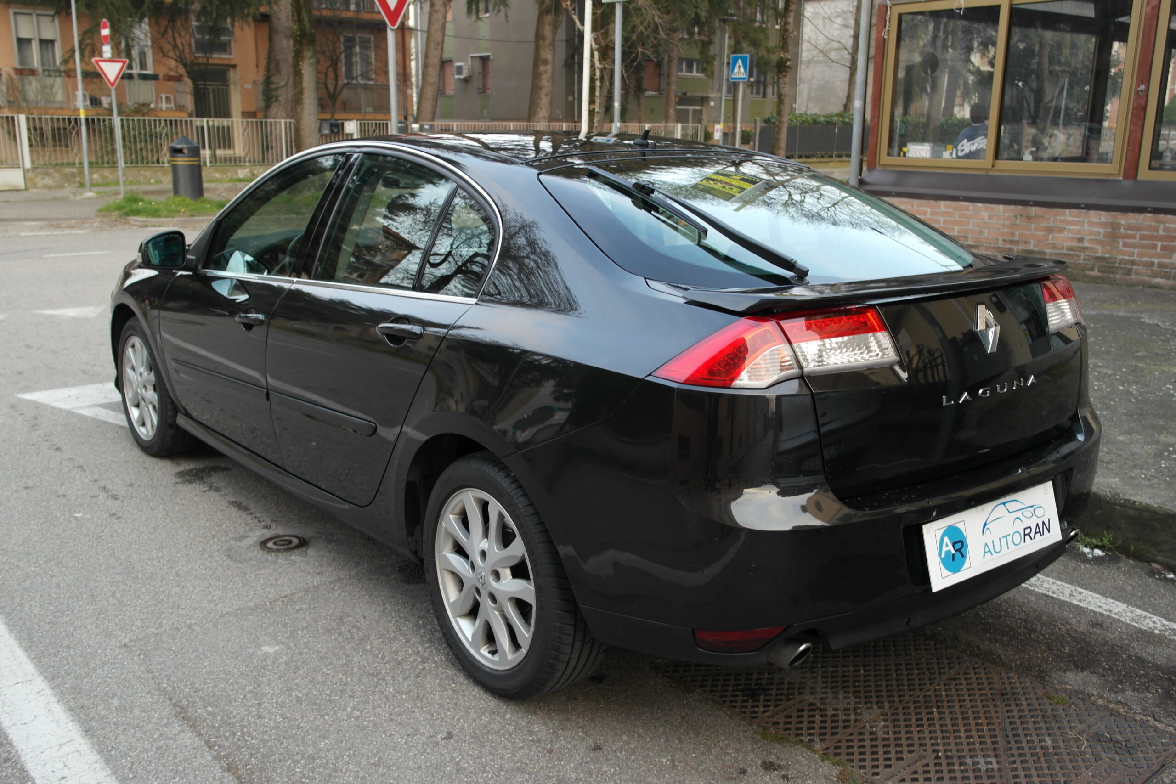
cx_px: 588
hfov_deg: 57.2
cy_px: 392
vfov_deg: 40.0
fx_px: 1078
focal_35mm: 33
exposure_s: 1/80
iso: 200
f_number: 3.5
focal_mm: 22
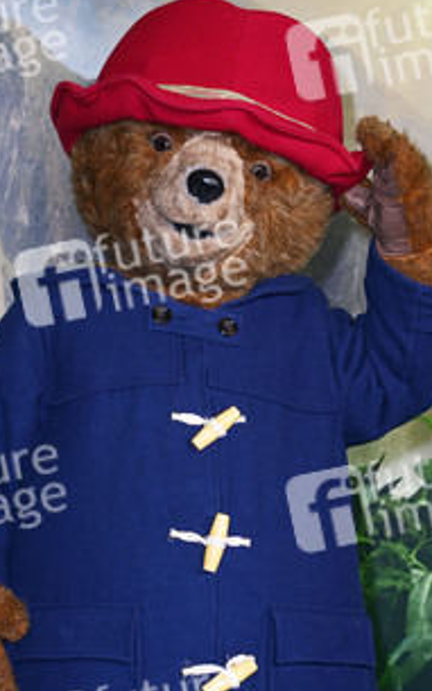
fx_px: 1961
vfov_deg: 20.0
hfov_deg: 12.6
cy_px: 386
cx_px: 197
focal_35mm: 104
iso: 640
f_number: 5.6
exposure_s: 1/200
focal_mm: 78
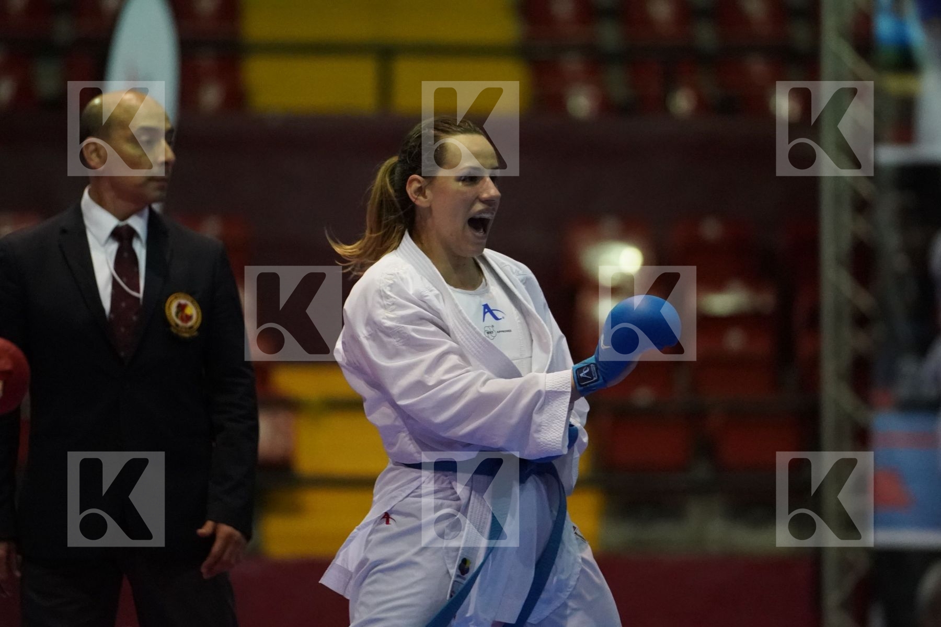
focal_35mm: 300
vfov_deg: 4.6
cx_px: 470
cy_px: 314
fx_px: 7841
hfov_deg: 6.9
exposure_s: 1/800
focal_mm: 200
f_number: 2.8
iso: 6400
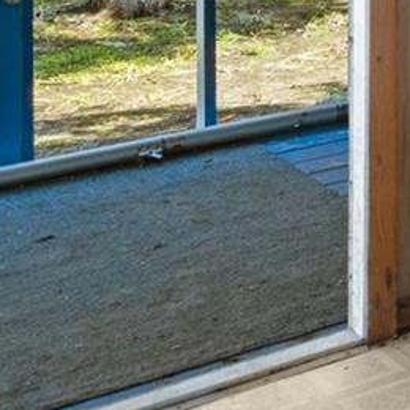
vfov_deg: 16.5
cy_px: -237
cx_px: 1072
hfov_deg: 12.7
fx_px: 1260
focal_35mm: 94
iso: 320
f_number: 8
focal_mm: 12
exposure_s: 1/1.25
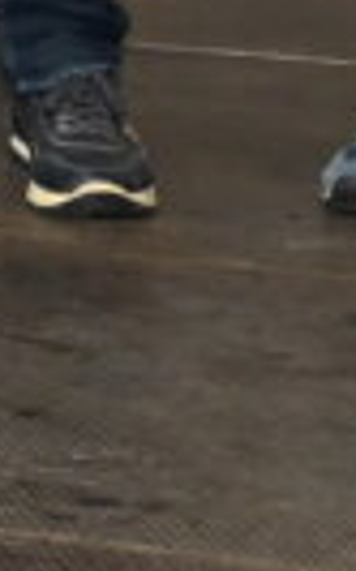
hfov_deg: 3.2
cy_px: -801
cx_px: -785
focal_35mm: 400
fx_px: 6216
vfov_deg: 5.1
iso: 5600
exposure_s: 1/60
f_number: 5.6
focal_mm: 51
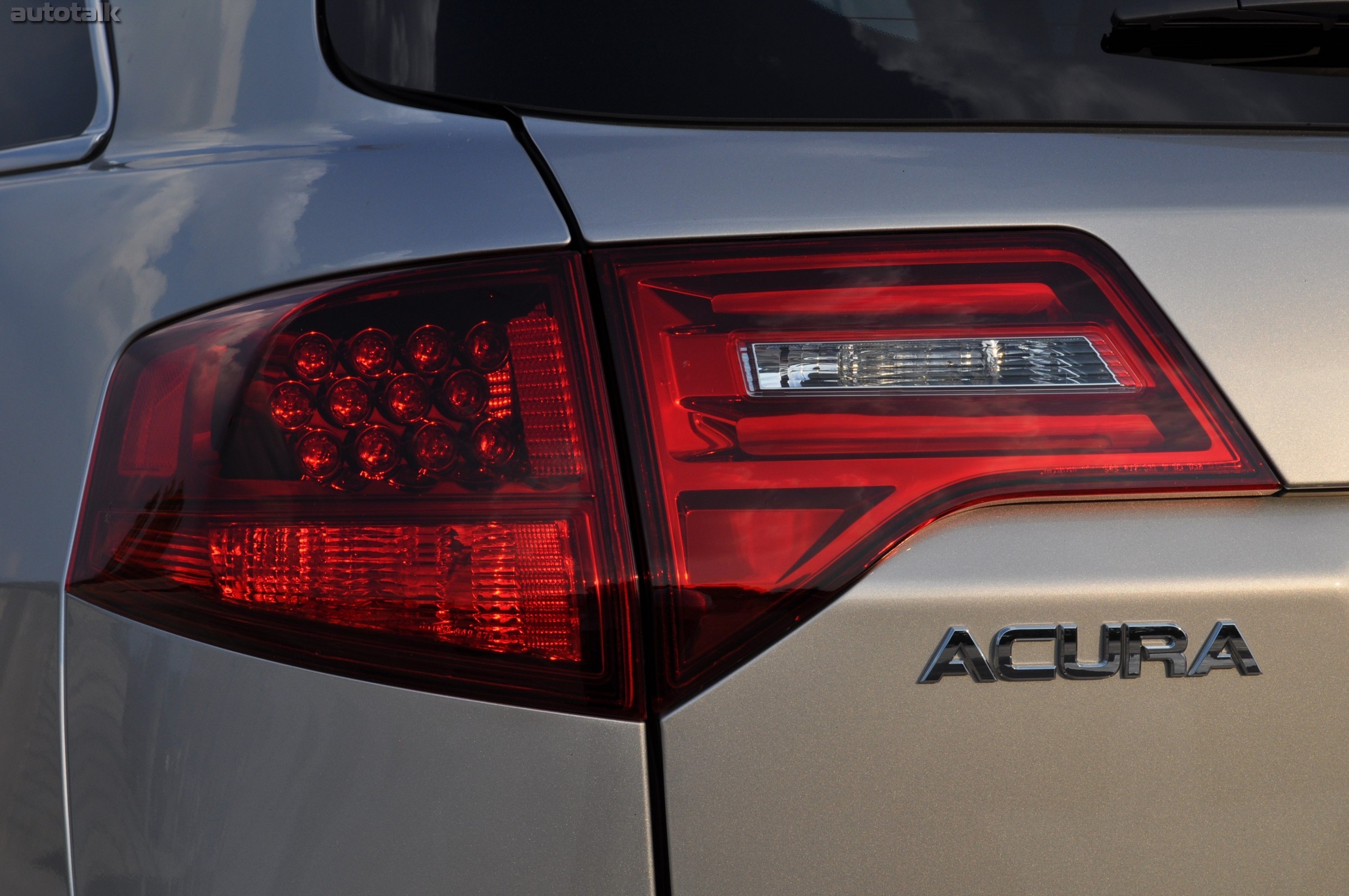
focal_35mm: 82
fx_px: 3088
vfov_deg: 16.5
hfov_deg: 24.6
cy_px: 448
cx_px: 674
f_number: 10
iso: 200
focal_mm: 55
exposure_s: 1/400
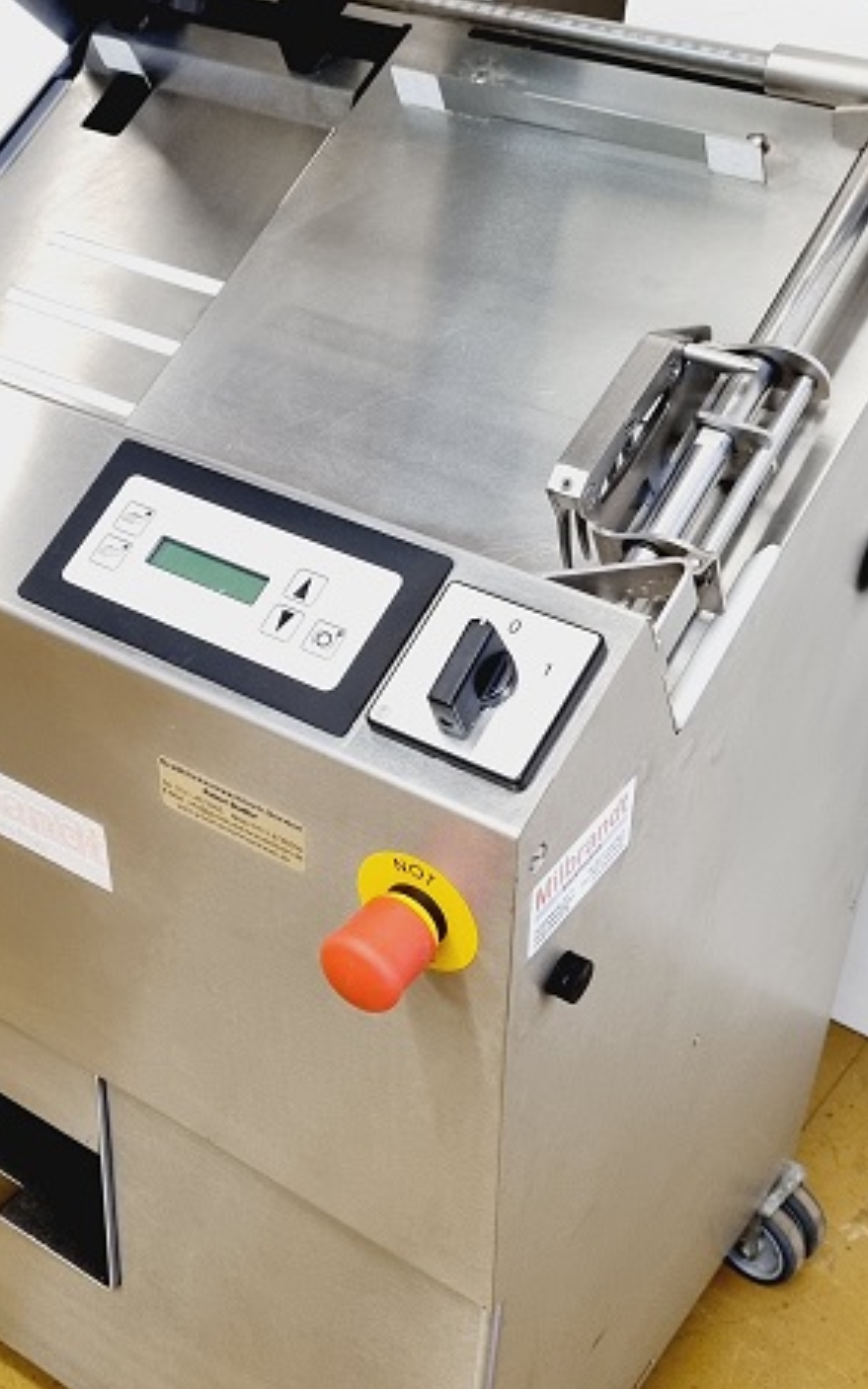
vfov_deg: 42.6
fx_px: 1779
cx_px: 258
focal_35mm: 47
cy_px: 678
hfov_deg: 27.2
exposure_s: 1/100
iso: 250
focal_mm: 5.4
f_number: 1.8
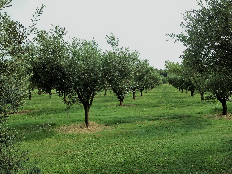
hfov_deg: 52.6
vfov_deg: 40.7
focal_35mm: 35
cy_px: 87
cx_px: 116
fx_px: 235
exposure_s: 1/863
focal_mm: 4.28
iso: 50
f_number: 2.4
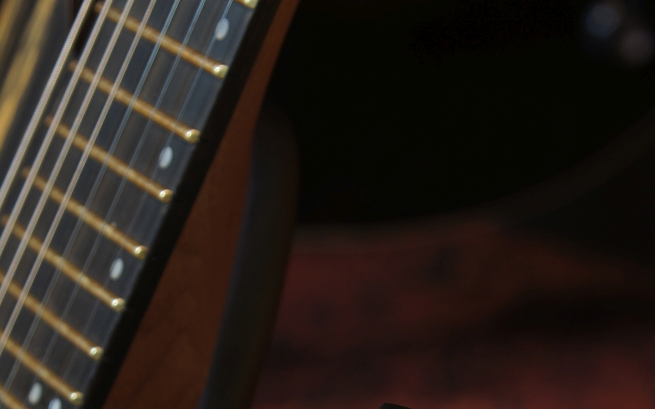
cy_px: 497
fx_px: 2731
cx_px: 327
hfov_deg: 13.7
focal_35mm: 153
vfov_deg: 8.5
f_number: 6.3
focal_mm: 60
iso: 100
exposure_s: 1/5
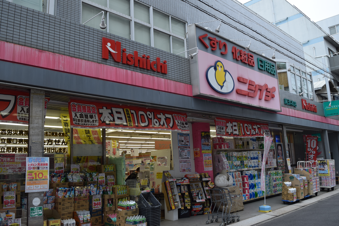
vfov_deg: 40.0
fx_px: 311
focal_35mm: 33
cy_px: 113
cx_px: 170
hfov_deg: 57.2
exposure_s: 1/160
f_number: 6.3
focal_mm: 22
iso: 400
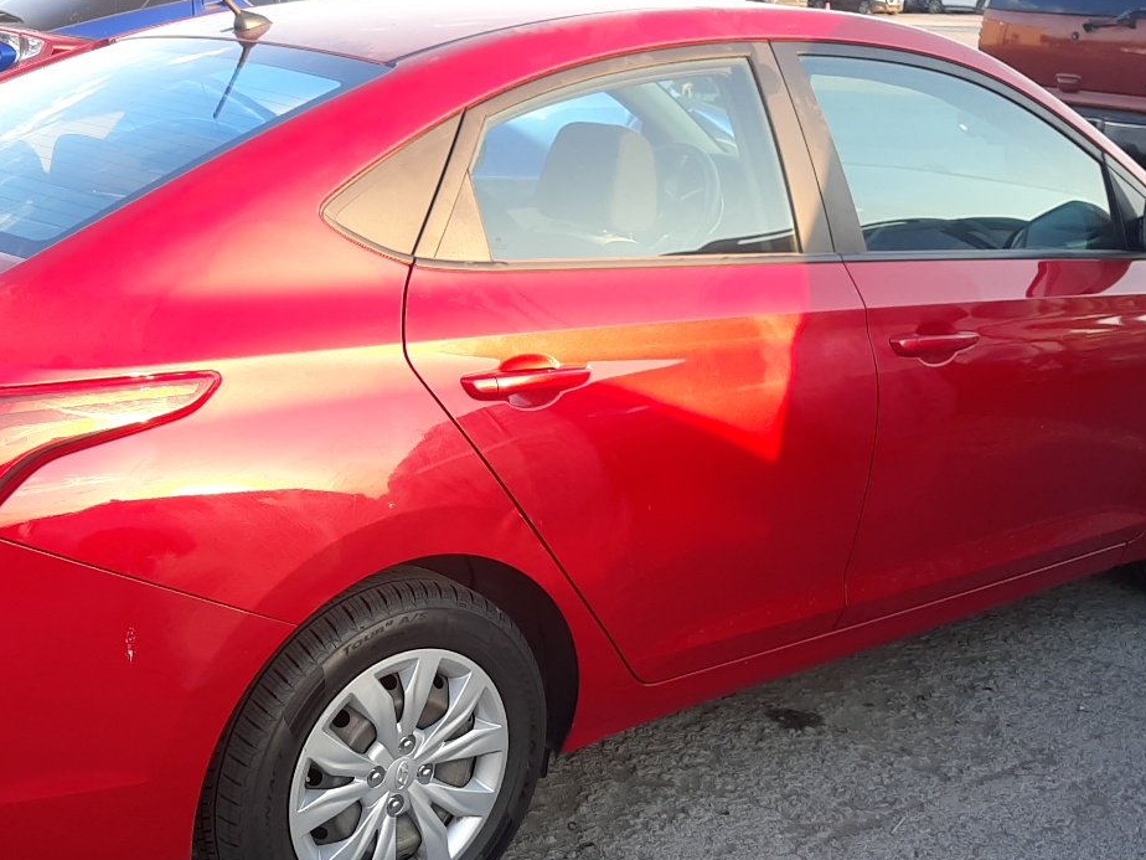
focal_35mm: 45
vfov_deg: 32.1
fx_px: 1490
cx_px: 428
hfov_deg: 41.8
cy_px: 520
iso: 40
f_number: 1.7
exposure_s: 1/137
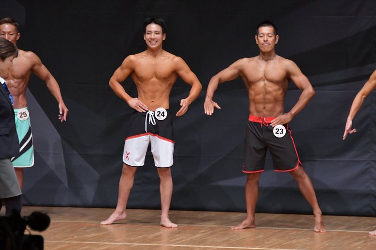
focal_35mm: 315
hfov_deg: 6.5
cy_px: 125
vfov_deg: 4.4
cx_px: 188
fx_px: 3288
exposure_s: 1/400
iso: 6400
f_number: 5.6
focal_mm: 210
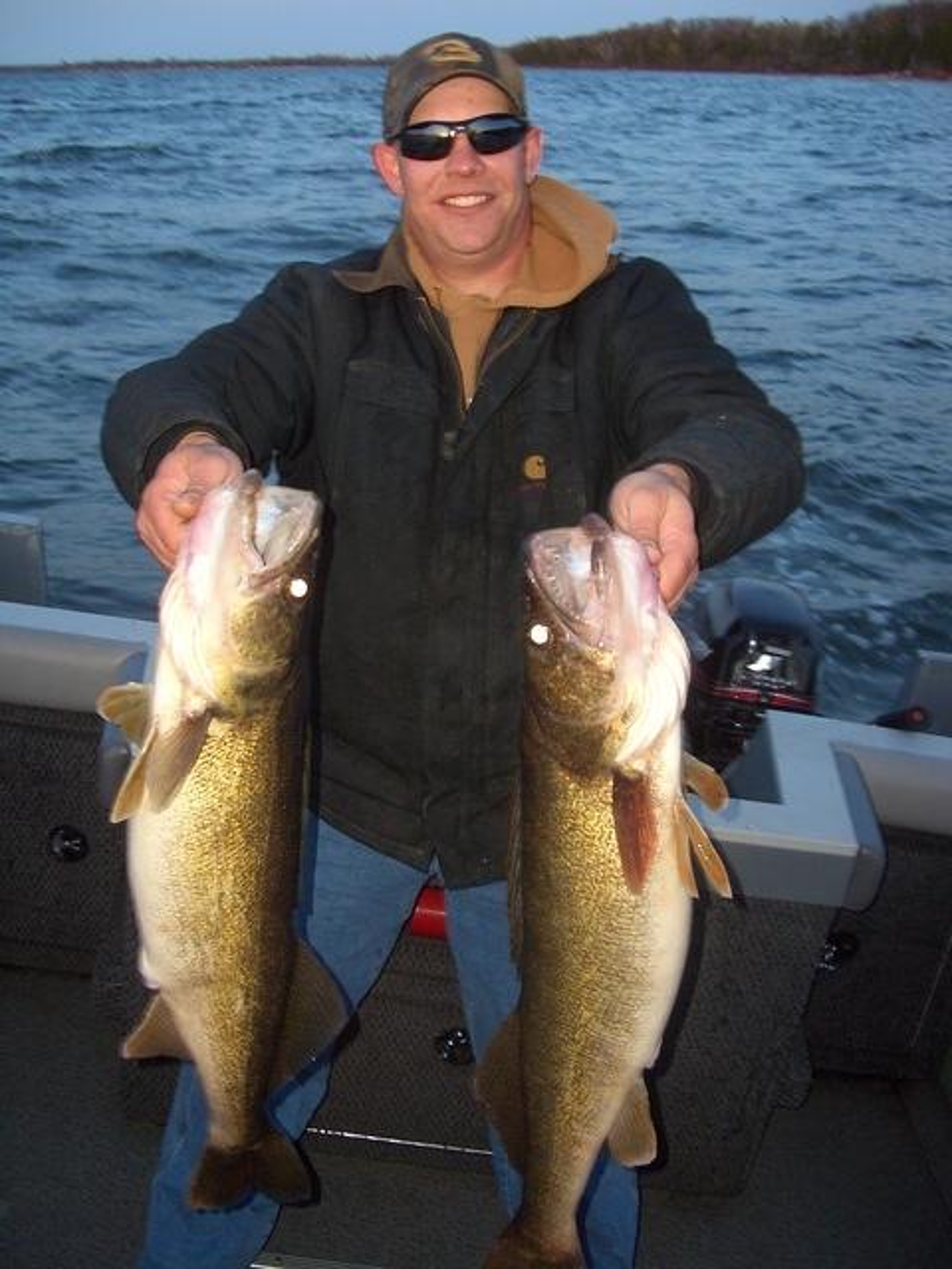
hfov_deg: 40.7
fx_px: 1283
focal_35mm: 35
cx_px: 476
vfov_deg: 52.6
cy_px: 634
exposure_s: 1/60
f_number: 2.6
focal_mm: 5.8
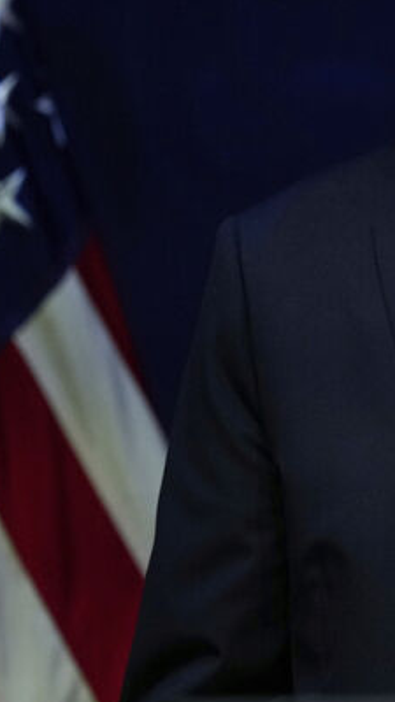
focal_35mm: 1168
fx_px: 21748
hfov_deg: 1.0
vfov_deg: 1.8
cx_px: 591
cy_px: 187
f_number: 2.8
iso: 1250
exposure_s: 1/640
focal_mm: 400
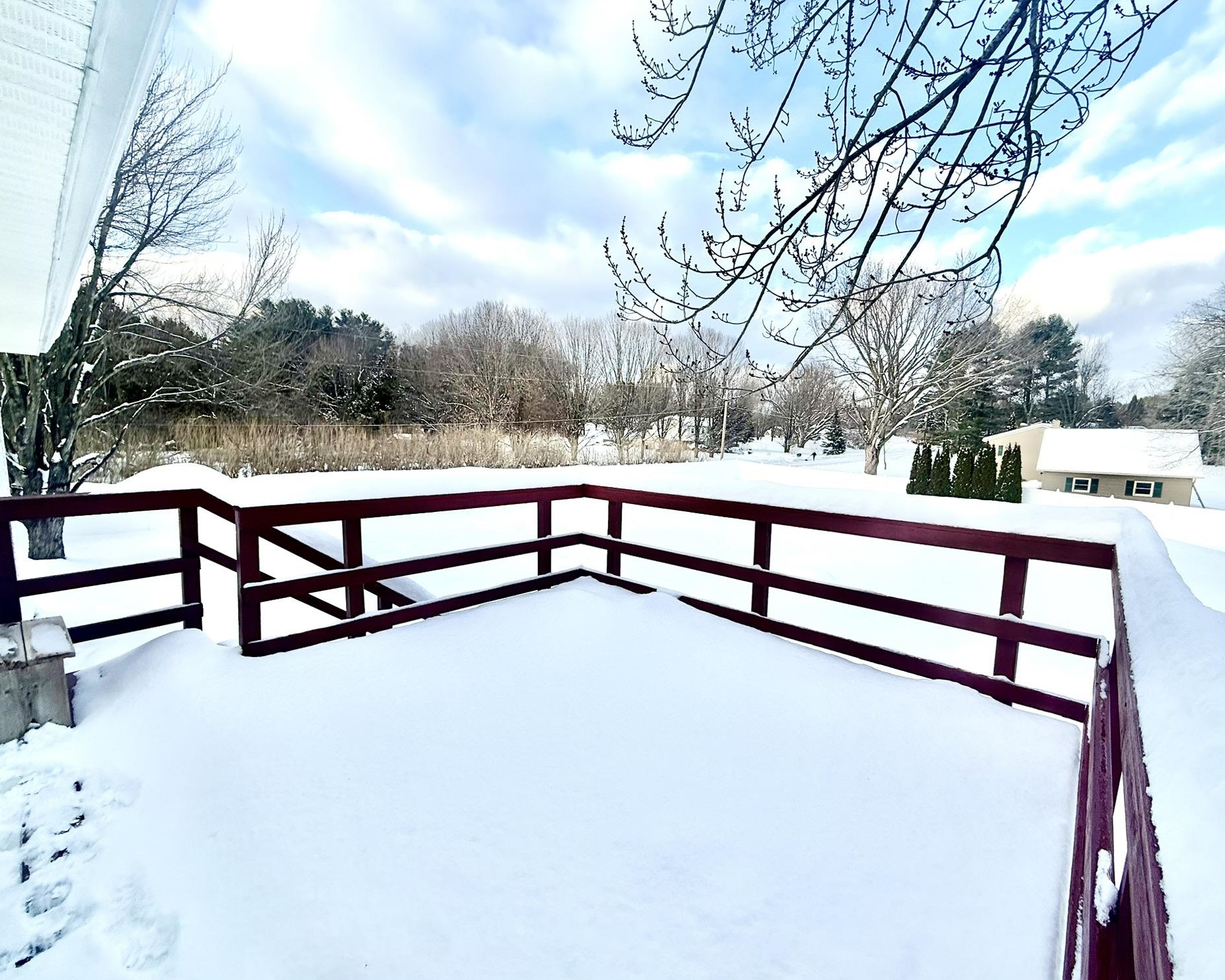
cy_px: 503
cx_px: 632
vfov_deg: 84.0
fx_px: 544
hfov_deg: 96.8
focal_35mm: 15
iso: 50
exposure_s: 1/760
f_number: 2.2
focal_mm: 2.22
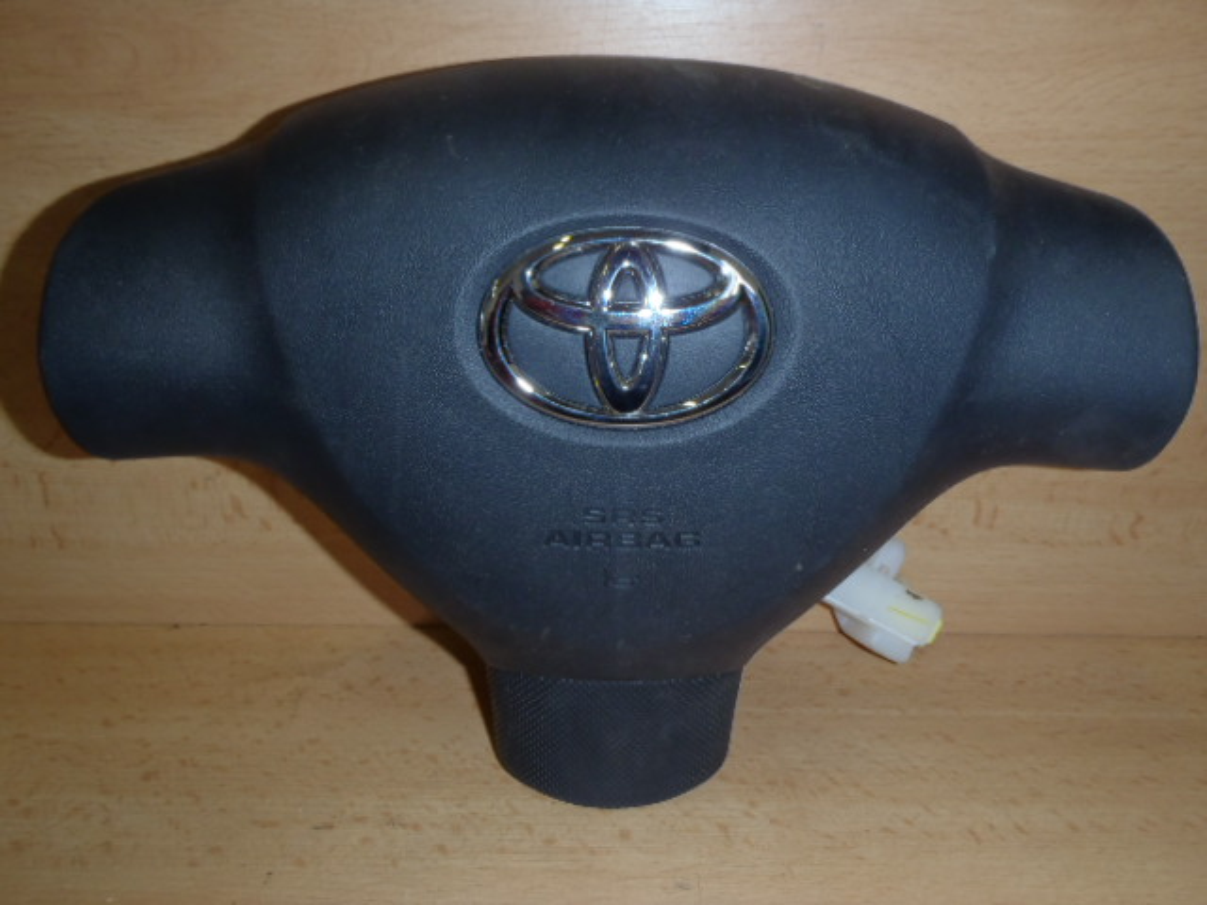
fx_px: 976
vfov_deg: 49.7
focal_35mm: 28
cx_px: 604
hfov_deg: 63.4
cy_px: 452
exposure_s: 1/30
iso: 100
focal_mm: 5
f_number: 3.9
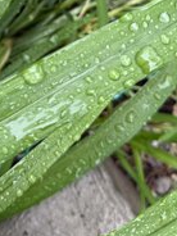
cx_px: 20
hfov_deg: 18.2
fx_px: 545
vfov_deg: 22.1
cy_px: -67
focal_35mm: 80
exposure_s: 1/103
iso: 200
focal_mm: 6.76
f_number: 1.78
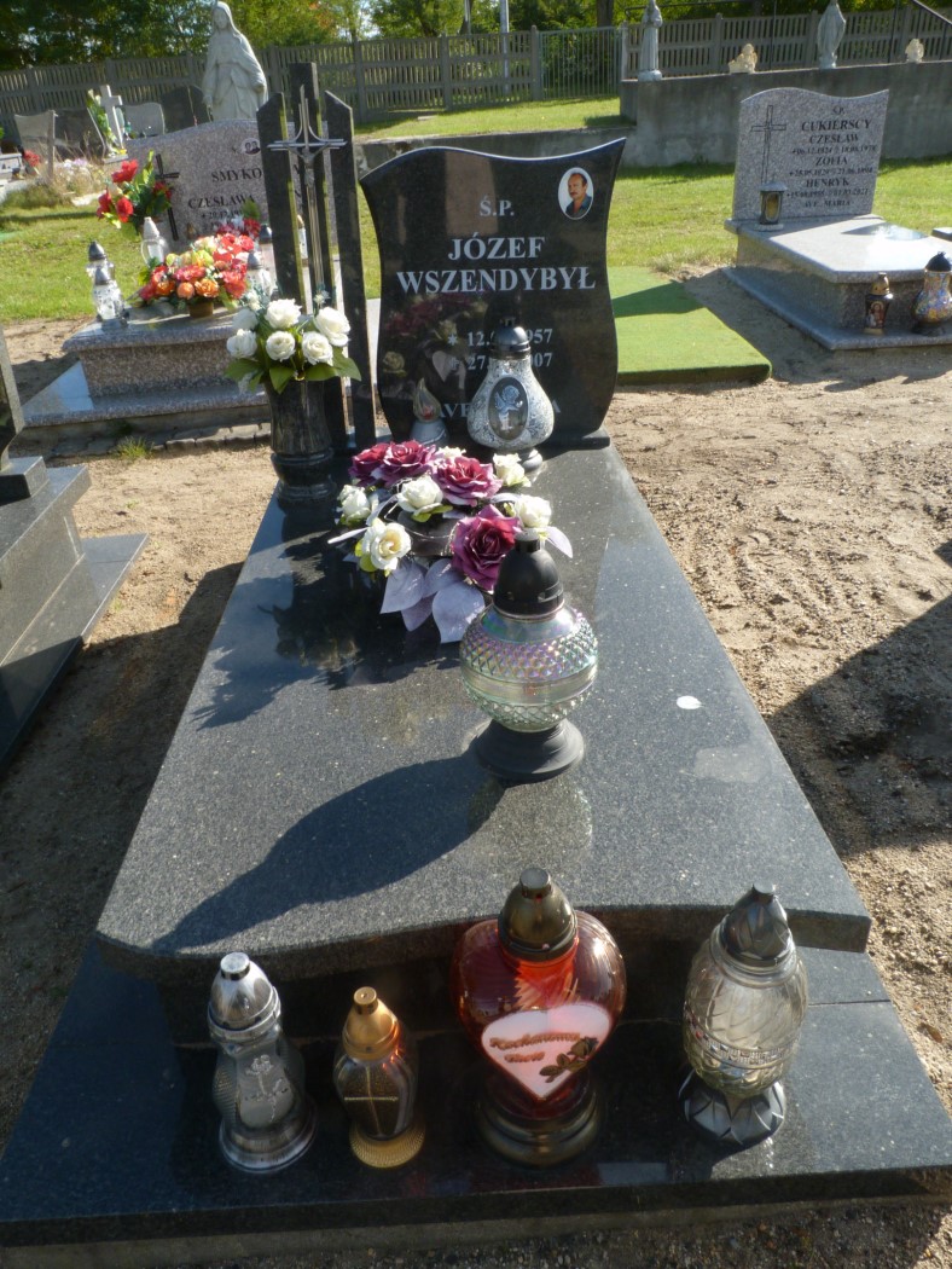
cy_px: 634
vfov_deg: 69.4
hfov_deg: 54.9
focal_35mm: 25
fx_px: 916
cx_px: 476
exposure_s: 1/80
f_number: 7.1
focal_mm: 4.5
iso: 80
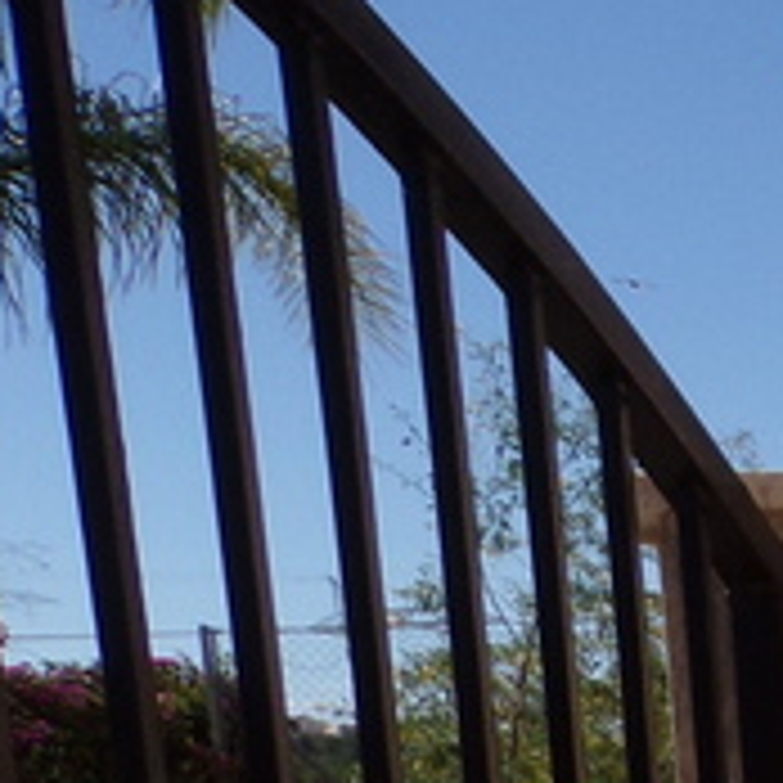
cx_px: 1912
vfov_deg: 14.4
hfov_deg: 12.3
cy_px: 1285
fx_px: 2815
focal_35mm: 110
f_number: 5.8
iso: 80
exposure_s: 1/550
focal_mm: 4.3
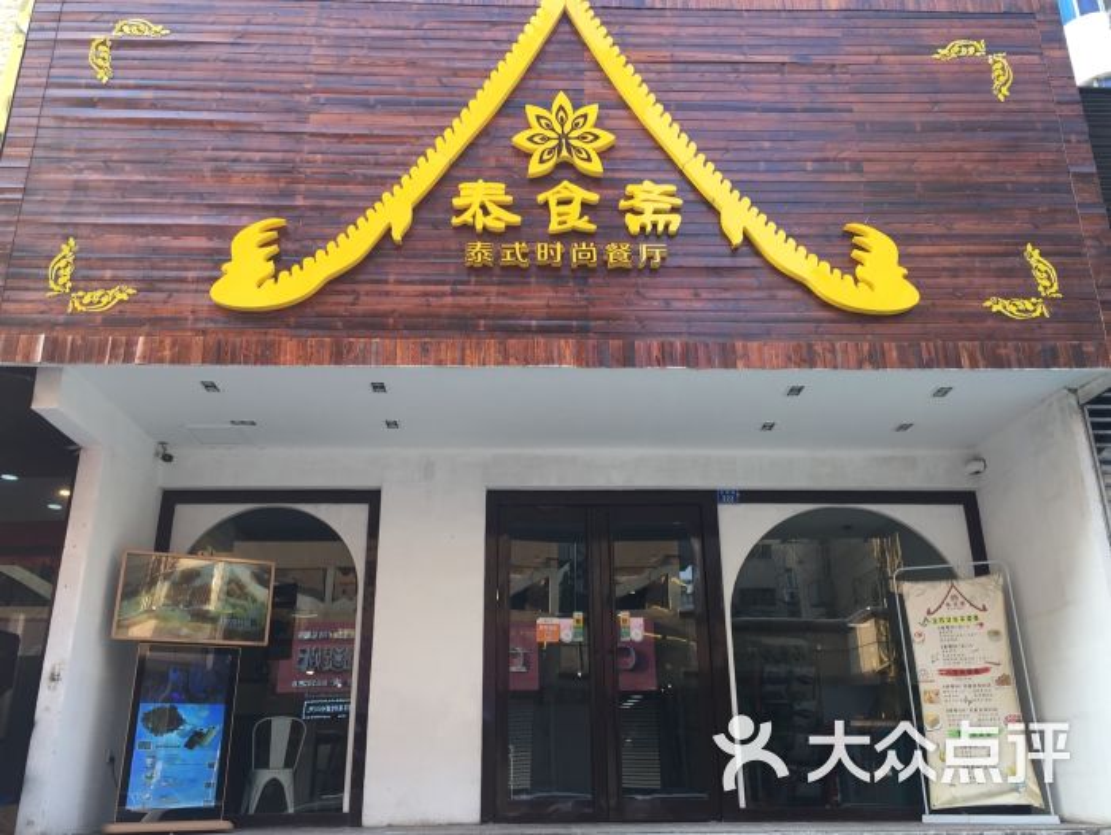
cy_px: 418
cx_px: 556
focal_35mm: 29
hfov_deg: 61.6
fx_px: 931
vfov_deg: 48.3
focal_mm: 4.15
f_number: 2.2
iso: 32
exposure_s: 1/108
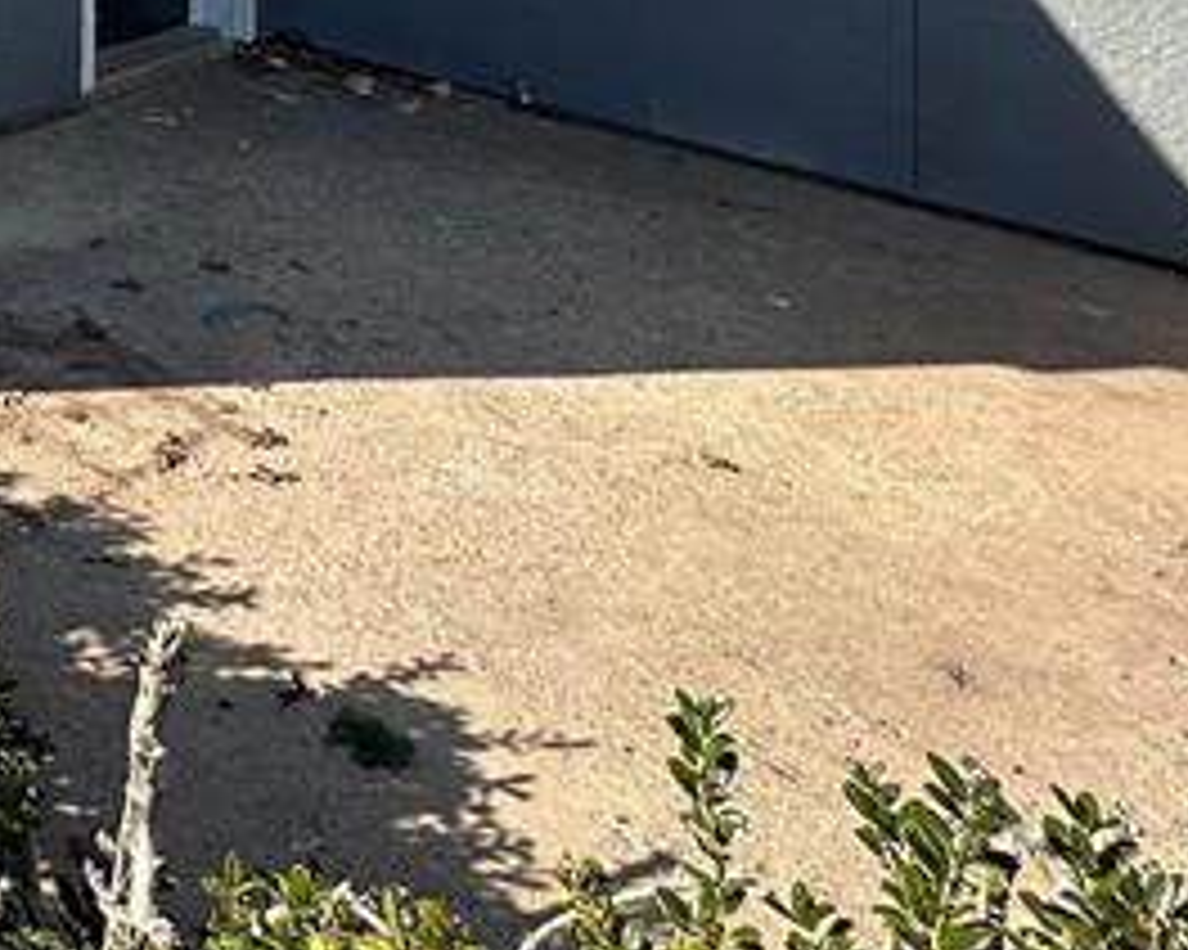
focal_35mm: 53
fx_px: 1863
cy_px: -657
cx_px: -450
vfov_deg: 21.3
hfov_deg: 27.7
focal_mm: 2.22
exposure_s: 1/1221
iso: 40
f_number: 2.2
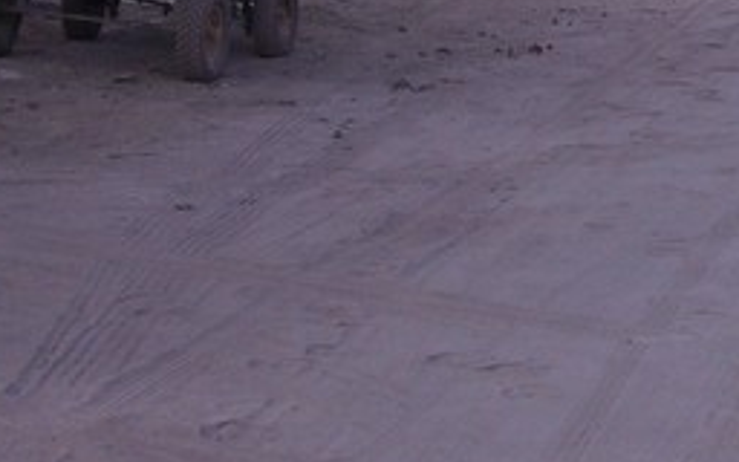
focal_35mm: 162
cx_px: 696
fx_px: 3263
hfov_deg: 12.8
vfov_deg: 8.0
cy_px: -159
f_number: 7.2
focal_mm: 7.2
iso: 80
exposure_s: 1/160
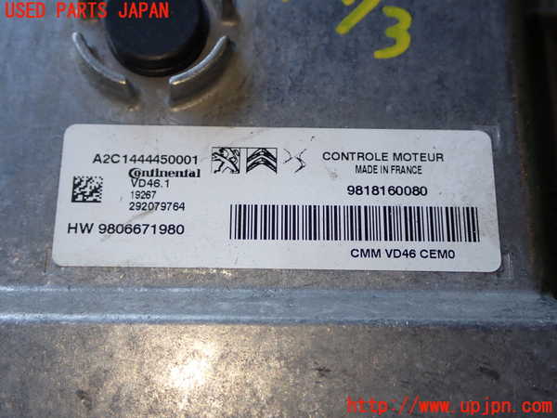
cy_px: 209
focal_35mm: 47
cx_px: 278
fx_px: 756
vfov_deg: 30.9
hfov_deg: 40.4
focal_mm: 8.4
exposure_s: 1/100
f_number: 3.1
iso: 125
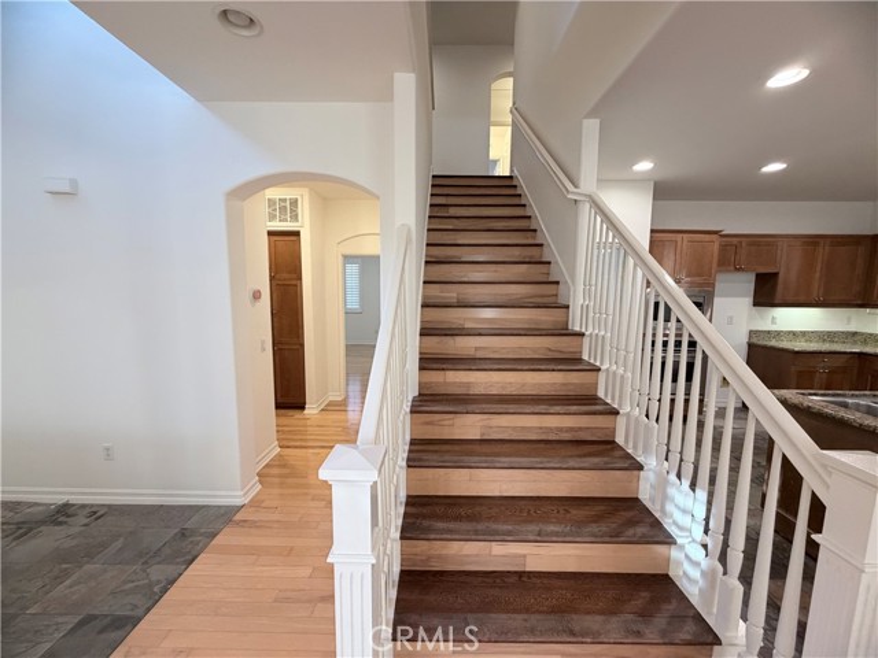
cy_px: 329
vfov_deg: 85.7
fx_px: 355
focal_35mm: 14
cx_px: 439
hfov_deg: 102.1
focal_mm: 2.22
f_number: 2.2
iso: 250
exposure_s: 1/120
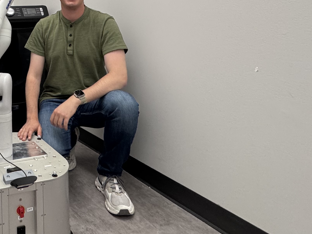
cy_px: 20
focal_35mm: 35
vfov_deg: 37.8
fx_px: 315
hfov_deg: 43.9
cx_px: -9
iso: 200
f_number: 2.2
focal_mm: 2.22
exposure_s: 1/60
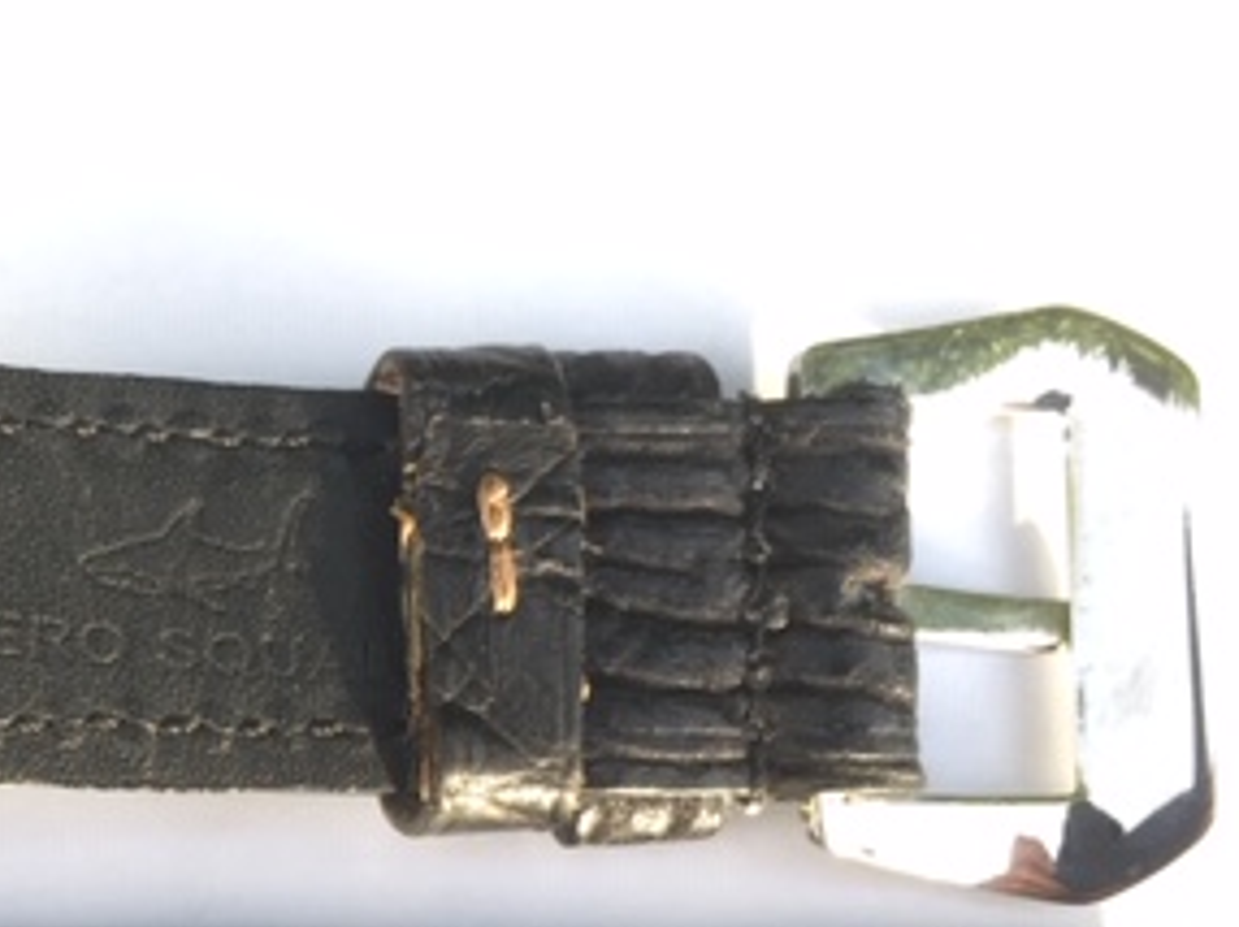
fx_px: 2325
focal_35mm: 65
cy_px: 788
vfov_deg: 22.1
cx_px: 13
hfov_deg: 28.1
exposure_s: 1/100
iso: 32
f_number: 2.2
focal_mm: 4.15
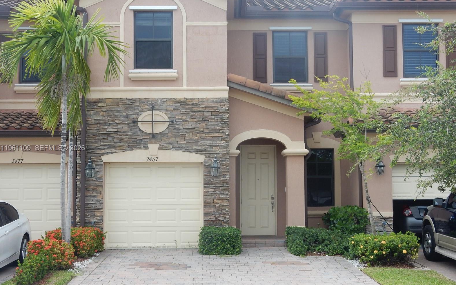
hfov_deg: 36.9
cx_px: 227
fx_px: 683
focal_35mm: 55
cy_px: 148
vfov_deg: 23.5
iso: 125
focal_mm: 9
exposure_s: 1/160
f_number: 4.5
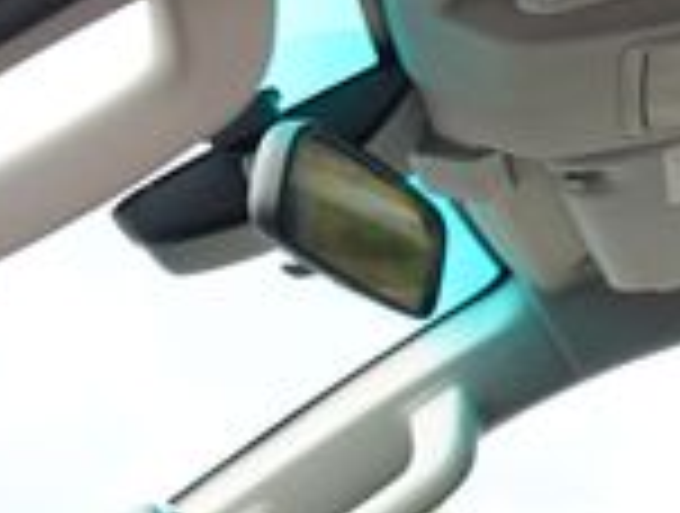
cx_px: 802
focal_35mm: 156
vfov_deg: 9.1
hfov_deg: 12.4
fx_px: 3072
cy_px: 907
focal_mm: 24
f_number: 4.5
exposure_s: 1/60
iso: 100
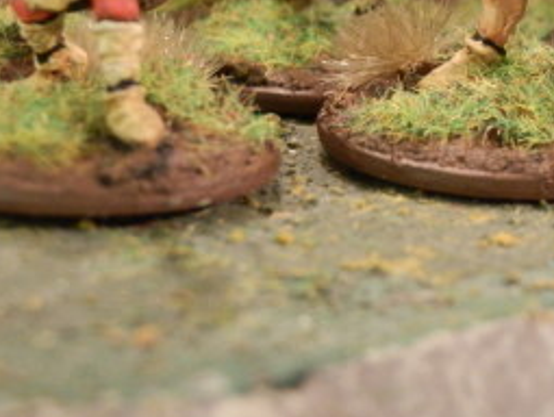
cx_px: 530
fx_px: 2051
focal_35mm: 128
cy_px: -4
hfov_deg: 15.2
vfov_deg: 11.5
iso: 320
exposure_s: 1/8
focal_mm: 10.99
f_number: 3.7
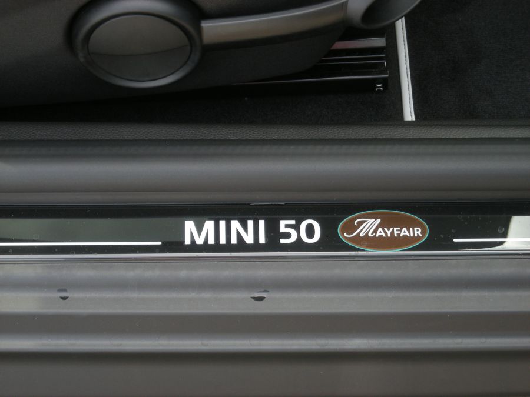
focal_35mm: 105
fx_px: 1608
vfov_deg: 14.1
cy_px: 198
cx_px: 265
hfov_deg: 18.7
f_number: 4.7
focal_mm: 17.1
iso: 81
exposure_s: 1/59.8
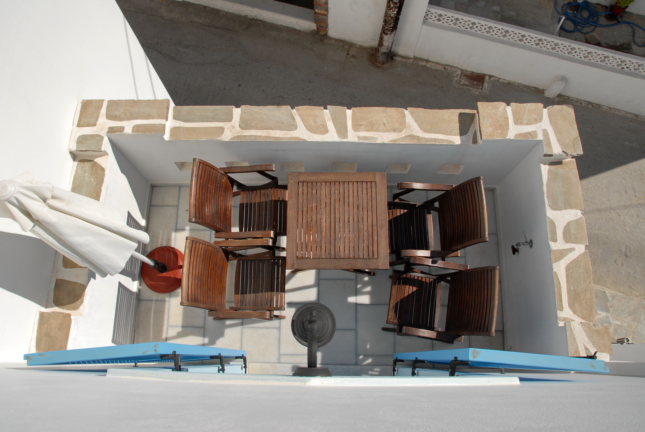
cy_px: 216
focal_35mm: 27
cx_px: 322
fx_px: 484
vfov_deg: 48.0
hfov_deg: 67.3
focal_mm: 18
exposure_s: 1/320
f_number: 9
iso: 100
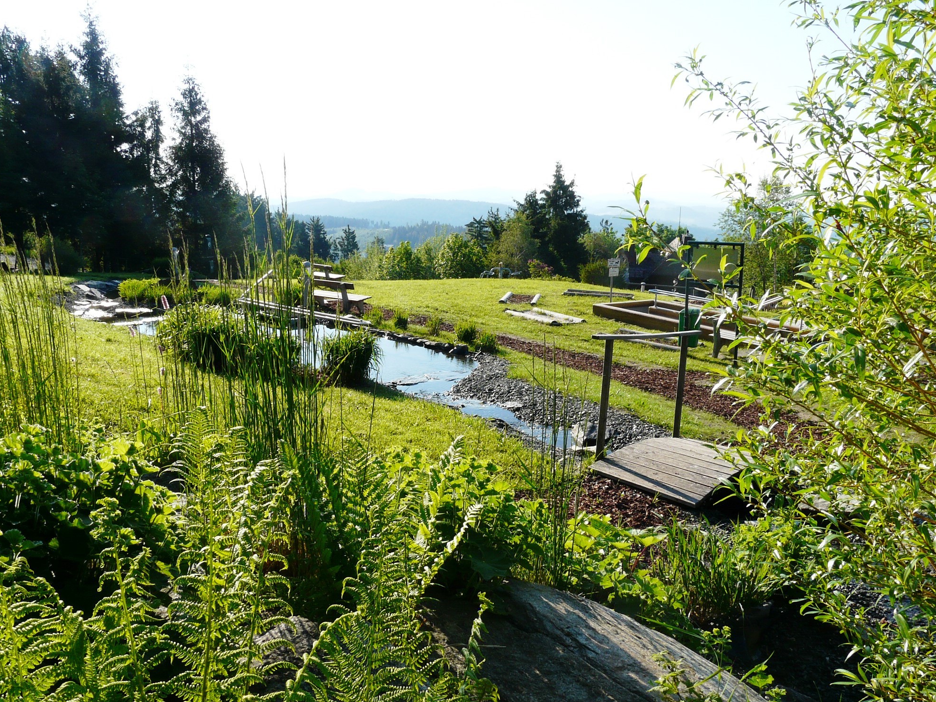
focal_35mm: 29
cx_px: 455
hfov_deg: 61.6
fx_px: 784
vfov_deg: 48.2
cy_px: 363
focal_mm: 4.6
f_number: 5.6
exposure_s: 1/250
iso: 100
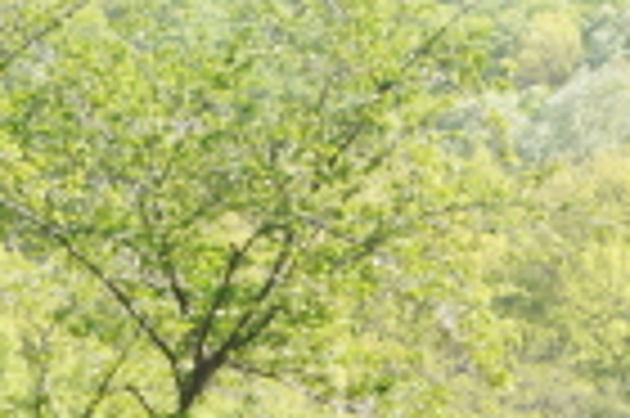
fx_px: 3408
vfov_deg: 6.9
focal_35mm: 195
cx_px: 760
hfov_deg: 10.4
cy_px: 605
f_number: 9
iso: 100
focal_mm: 26
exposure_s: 1/80
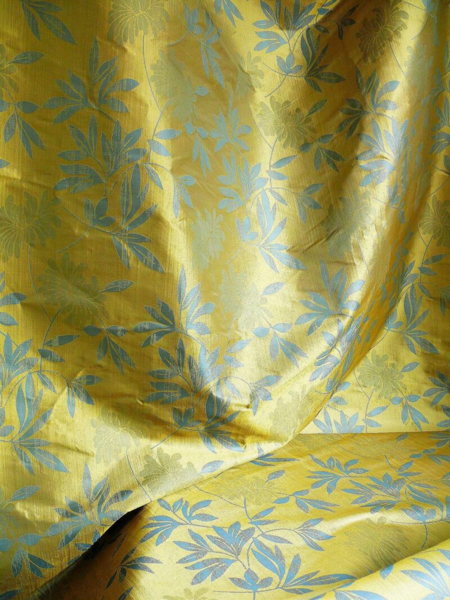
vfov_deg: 52.6
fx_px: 607
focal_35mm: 35
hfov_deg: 40.7
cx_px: 225
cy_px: 300
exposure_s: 1/30
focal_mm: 7.4
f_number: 2.8
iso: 100
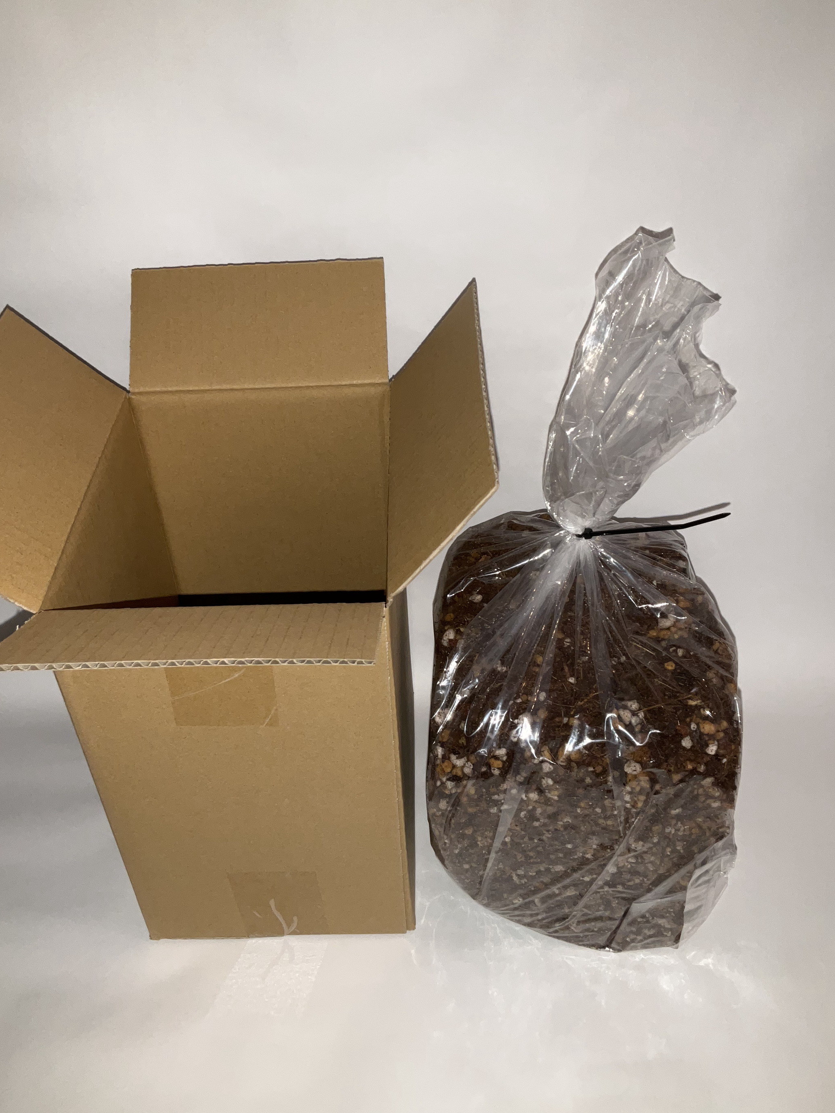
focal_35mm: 32
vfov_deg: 56.8
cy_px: 555
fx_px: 1029
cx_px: 404
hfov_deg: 44.1
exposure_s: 1/50
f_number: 1.8
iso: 25
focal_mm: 3
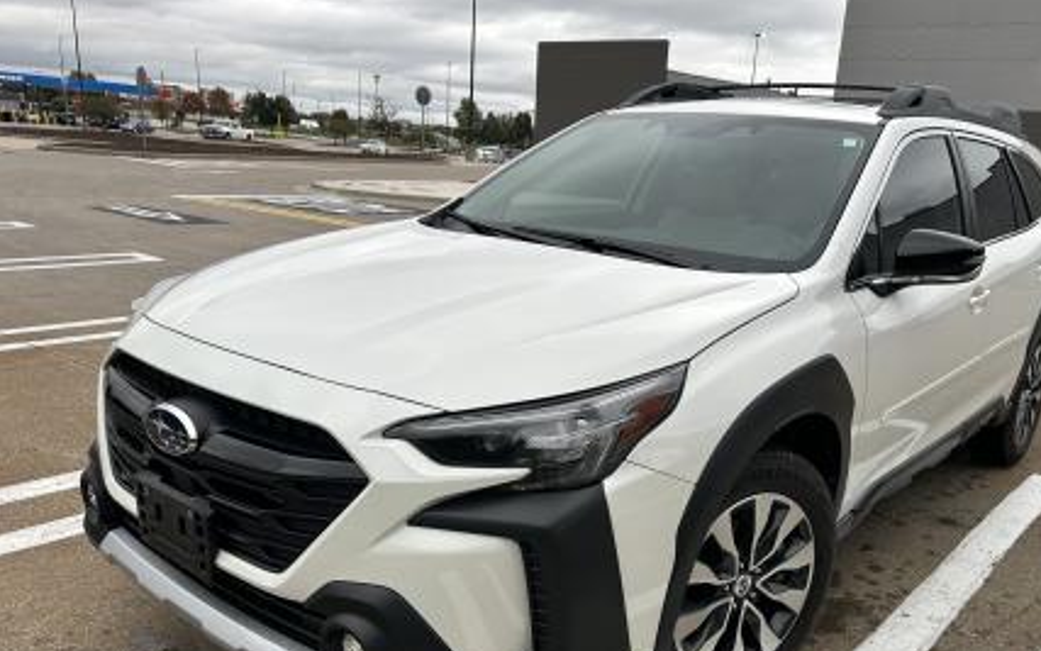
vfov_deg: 41.2
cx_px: 609
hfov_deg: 62.5
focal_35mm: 30
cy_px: 444
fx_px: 851
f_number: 1.78
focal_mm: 6.86
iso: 80
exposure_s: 1/271
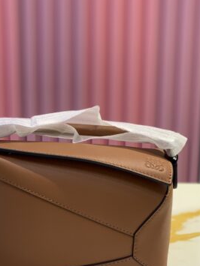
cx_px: 75
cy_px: 112
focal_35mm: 84
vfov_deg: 23.3
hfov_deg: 17.5
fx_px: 647
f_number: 2.4
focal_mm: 6
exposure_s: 1/100
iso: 100
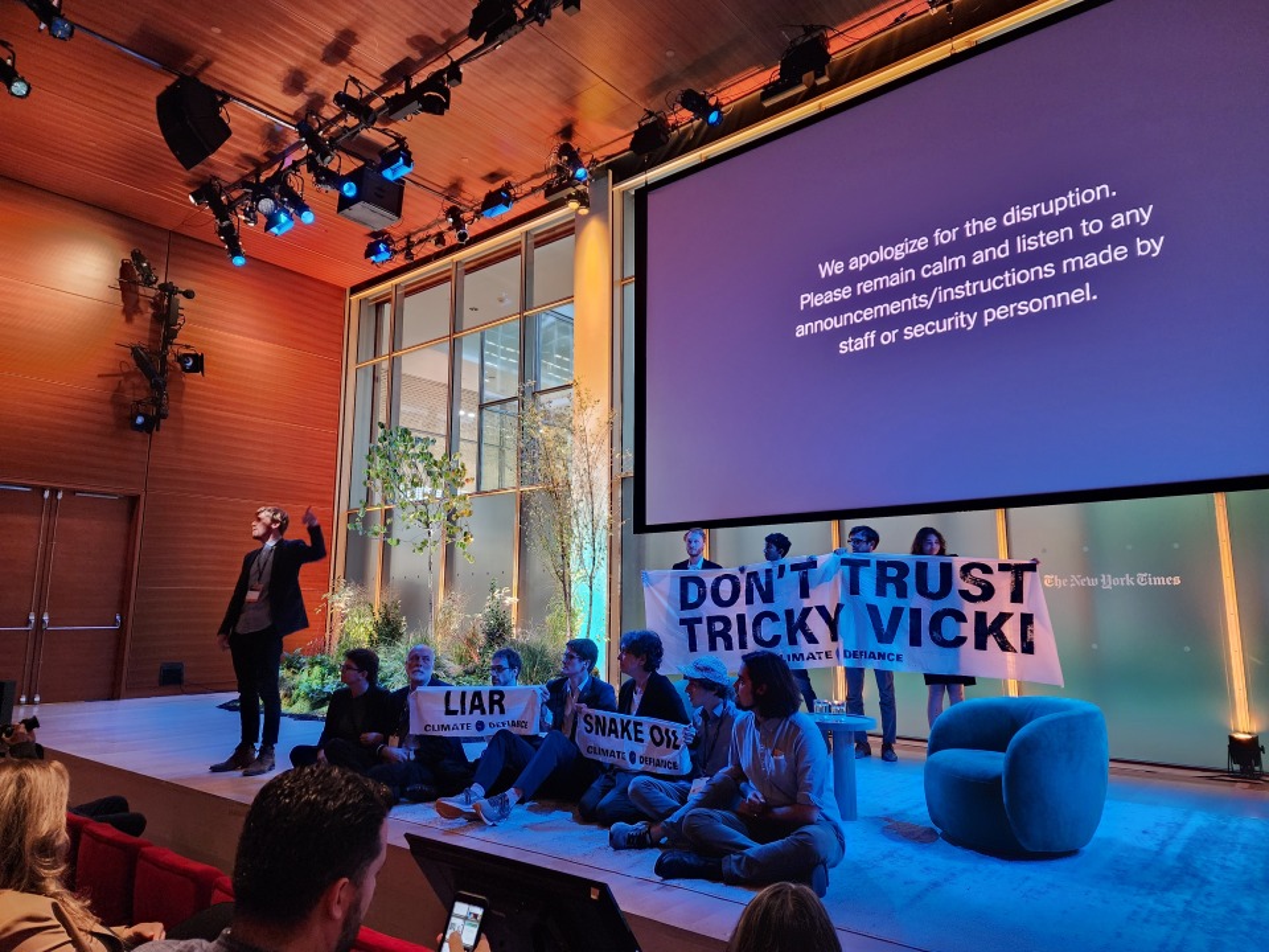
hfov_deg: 73.9
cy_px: 476
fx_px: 843
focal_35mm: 23
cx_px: 634
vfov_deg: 58.9
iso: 500
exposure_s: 1/40
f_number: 1.8
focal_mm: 6.4
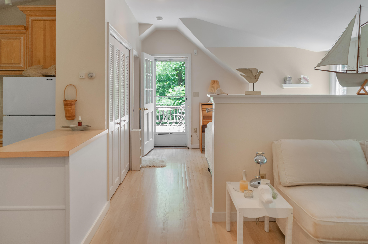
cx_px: 184
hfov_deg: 67.4
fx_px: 276
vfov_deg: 47.8
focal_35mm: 27
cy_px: 122
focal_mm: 18
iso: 320
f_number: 9
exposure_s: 1/25
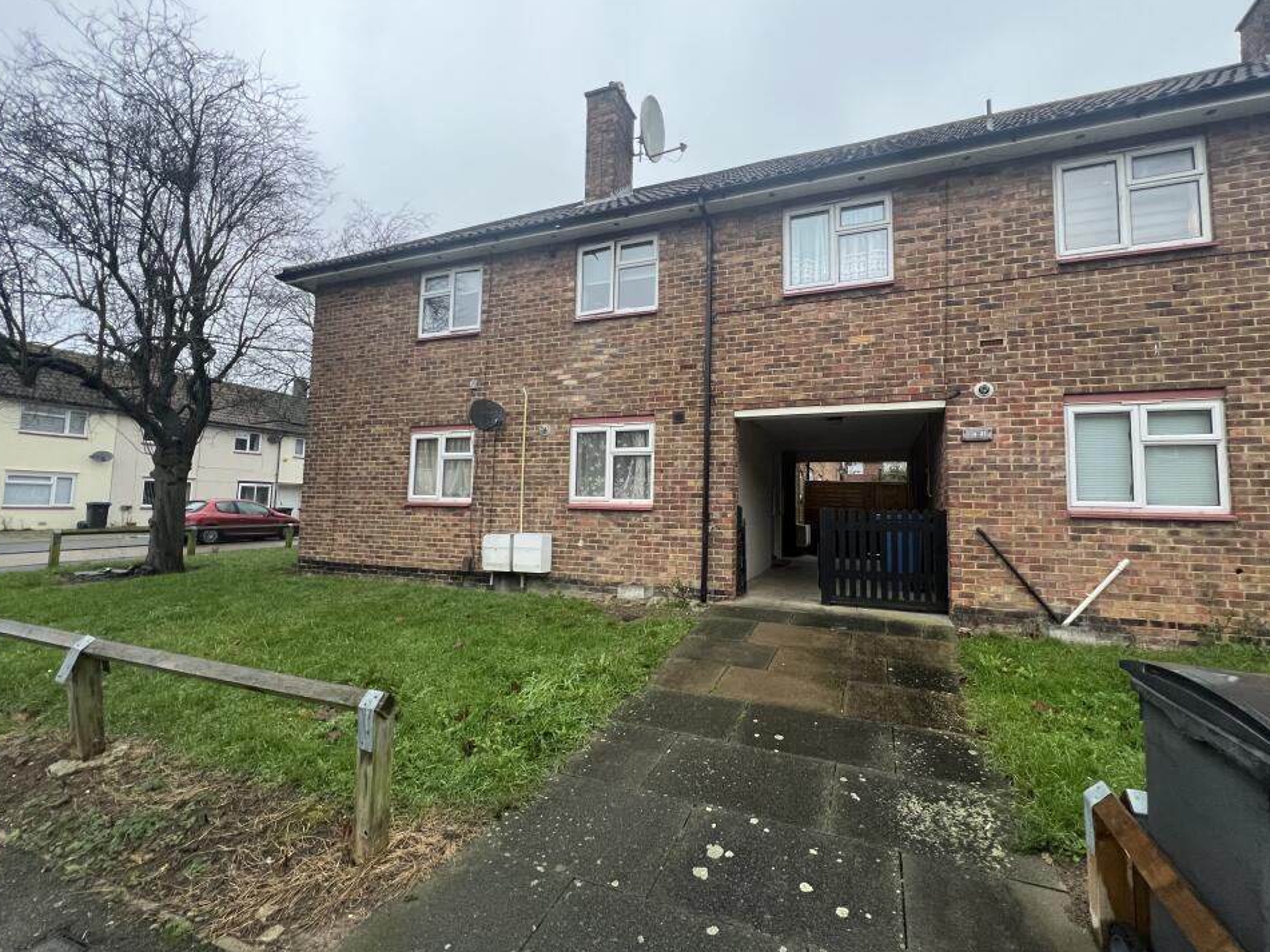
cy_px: 465
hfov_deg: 102.0
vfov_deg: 85.6
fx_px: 514
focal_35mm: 14
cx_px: 668
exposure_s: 1/86
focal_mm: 1.57
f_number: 1.8
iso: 250
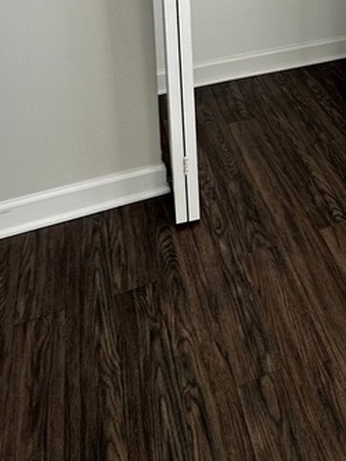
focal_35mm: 45
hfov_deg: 29.7
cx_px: 358
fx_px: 600
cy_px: -99
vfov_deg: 33.7
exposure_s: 1/99
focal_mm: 2.22
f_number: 2.2
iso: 64
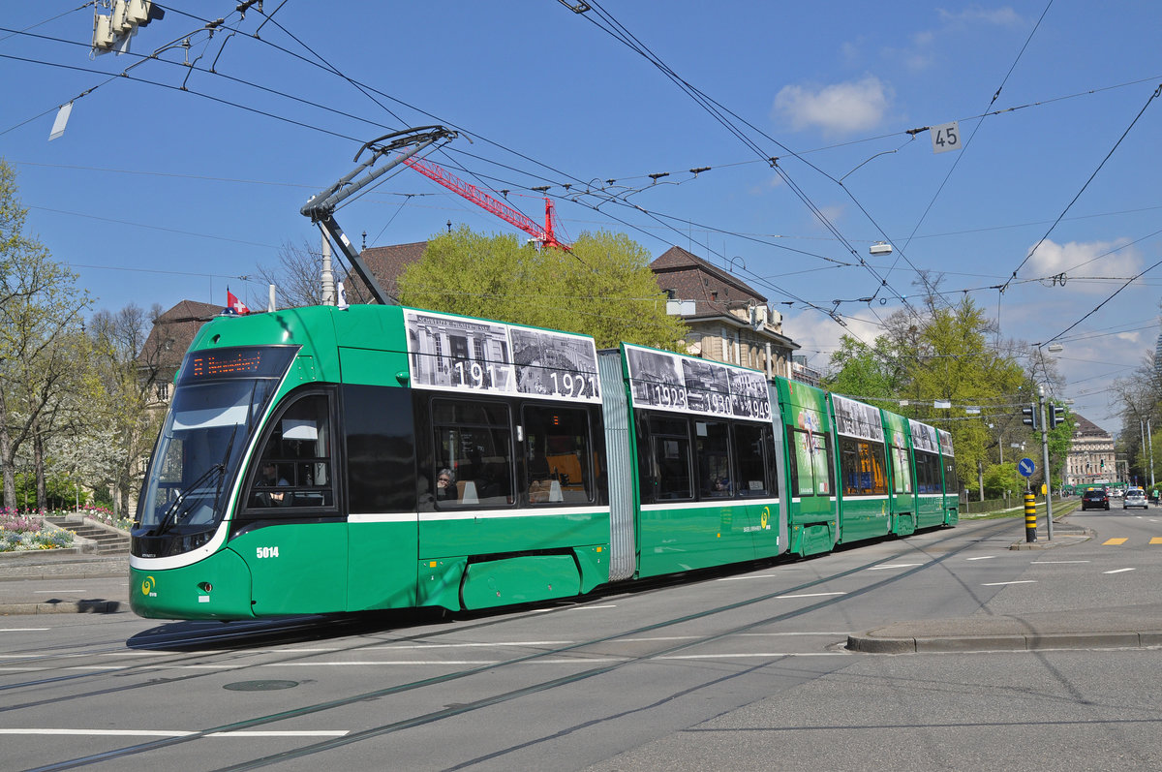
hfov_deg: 49.6
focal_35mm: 39
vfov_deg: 34.1
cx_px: 581
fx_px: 1257
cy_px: 386
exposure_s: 1/1000
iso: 400
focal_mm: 26
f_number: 8
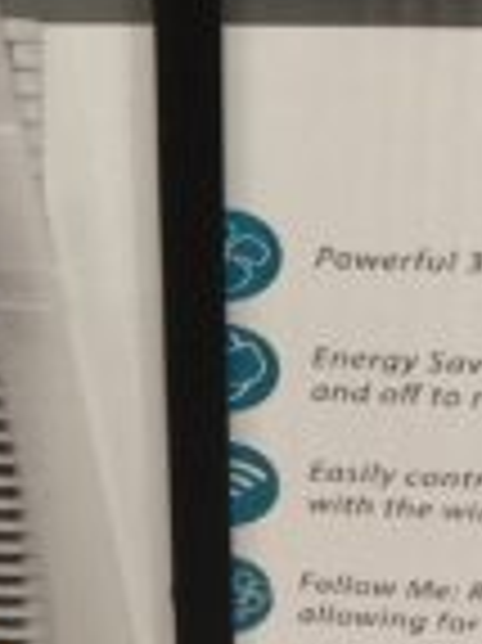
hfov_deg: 9.1
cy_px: 252
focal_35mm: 156
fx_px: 2901
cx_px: -347
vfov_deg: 12.7
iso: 80
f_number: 2.2
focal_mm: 4.15
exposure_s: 1/30
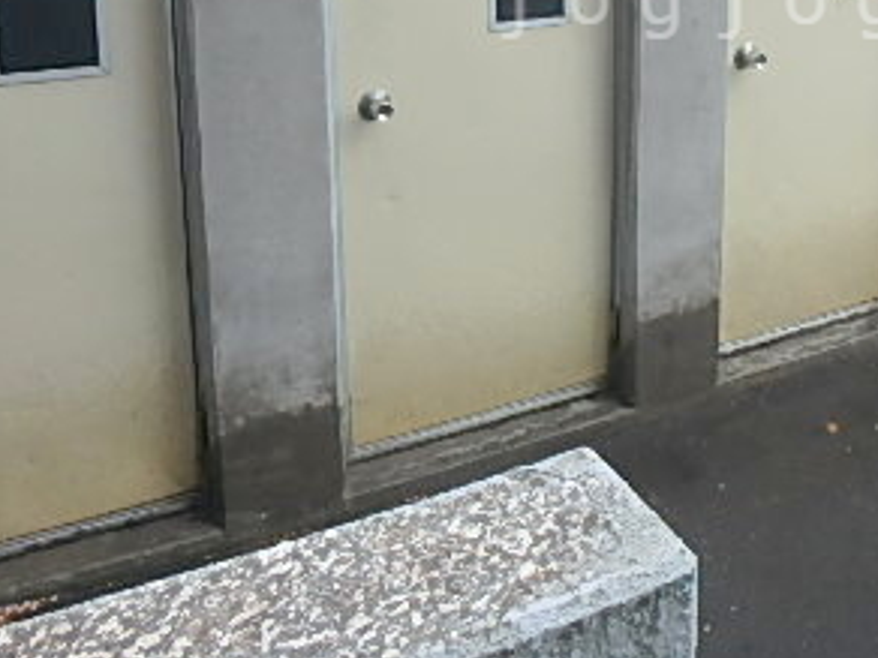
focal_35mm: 46
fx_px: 1167
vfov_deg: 29.5
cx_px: 707
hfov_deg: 39.6
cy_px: 3
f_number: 3.5
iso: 125
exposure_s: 1/125
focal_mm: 3.7
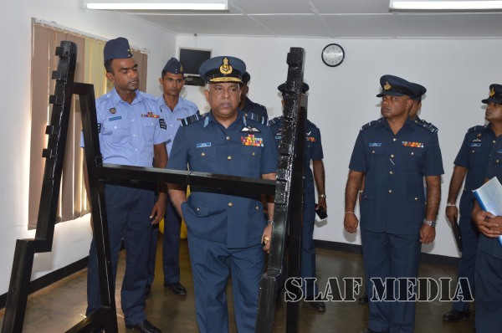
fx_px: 501
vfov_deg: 36.8
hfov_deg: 53.2
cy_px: 166
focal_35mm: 36
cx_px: 251
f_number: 5.6
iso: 400
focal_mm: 24
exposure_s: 1/60
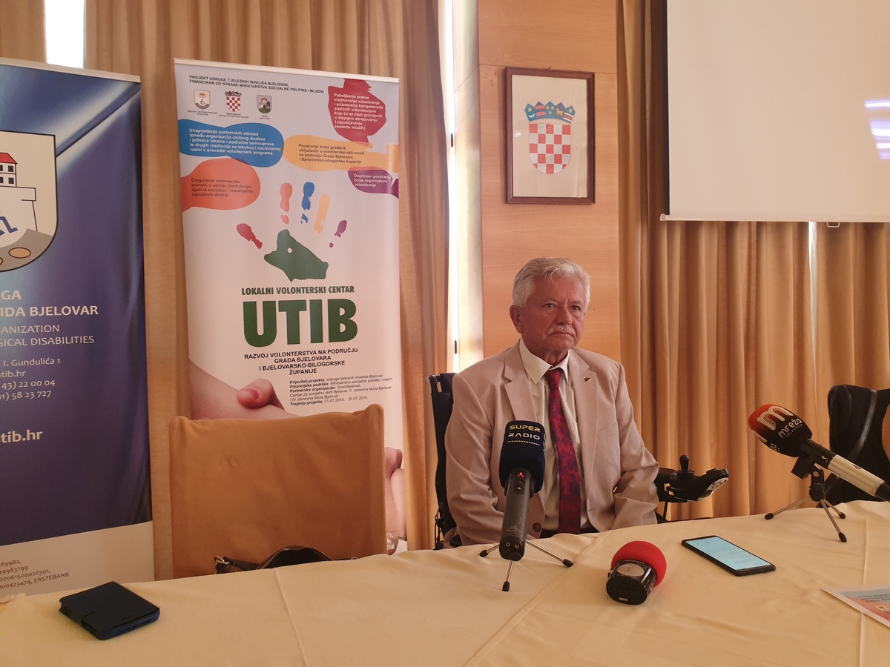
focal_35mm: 26
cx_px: 445
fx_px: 668
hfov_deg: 67.3
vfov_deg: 53.1
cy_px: 334
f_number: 2.4
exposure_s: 1/60
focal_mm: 4.3
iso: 250
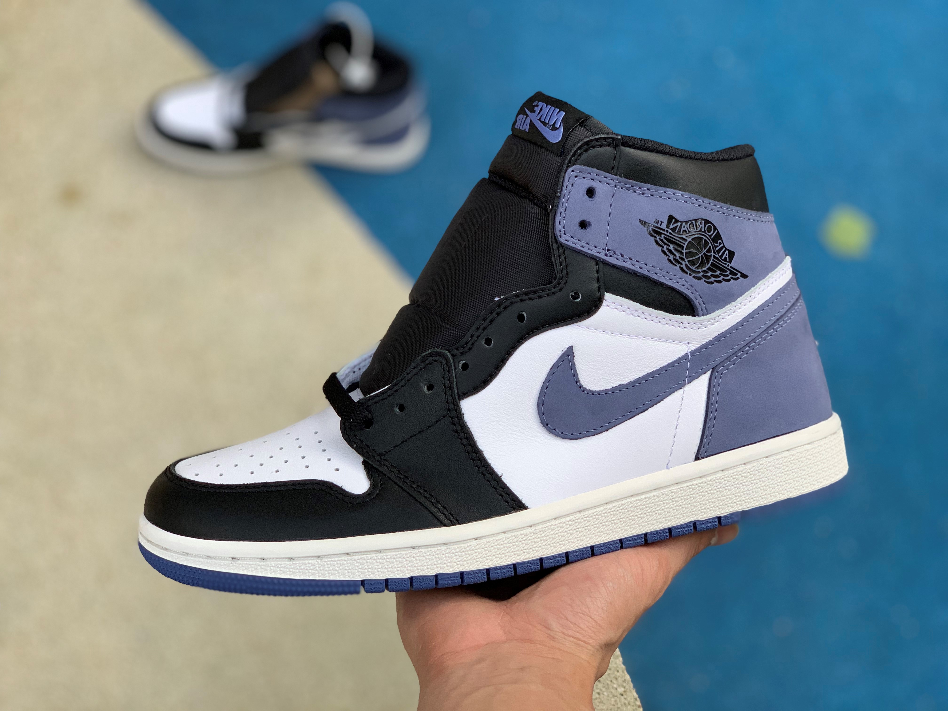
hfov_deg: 36.8
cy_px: 356
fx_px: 1424
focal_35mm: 52
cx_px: 474
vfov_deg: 28.0
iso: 64
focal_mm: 6
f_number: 2.4
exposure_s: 1/122
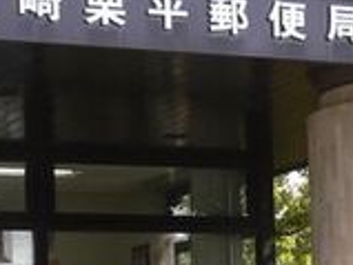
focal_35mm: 141
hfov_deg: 14.0
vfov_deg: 10.5
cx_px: 131
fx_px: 1437
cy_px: 227
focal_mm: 5.8
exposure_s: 1/200
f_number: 2.8
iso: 80
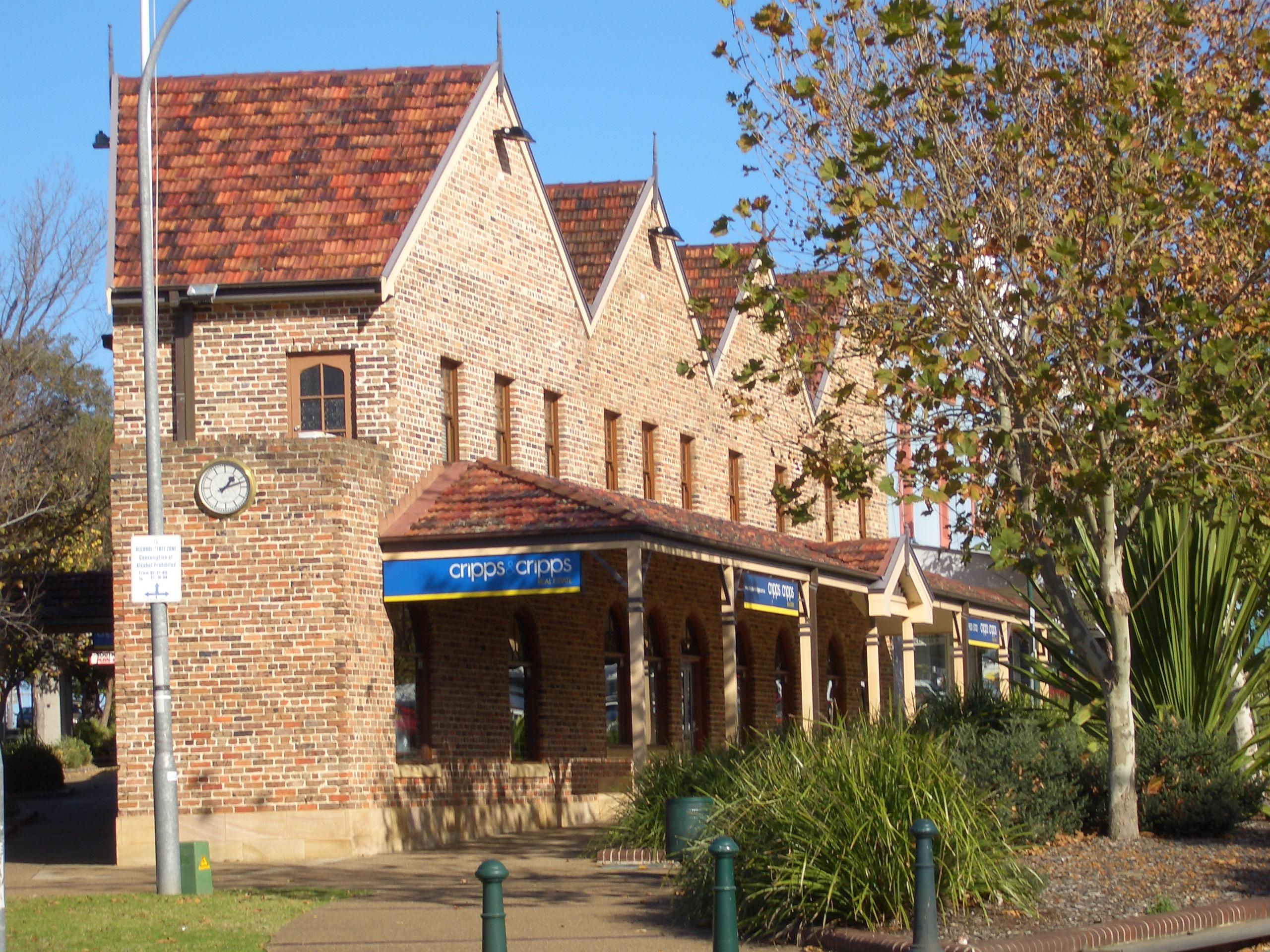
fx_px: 3852
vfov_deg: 14.1
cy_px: 476
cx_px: 635
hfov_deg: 18.7
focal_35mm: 105
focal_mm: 17.4
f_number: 7.7
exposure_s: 1/160
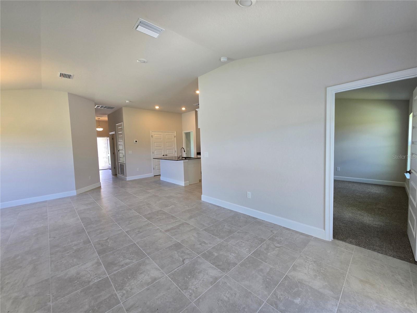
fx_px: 157
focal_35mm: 13
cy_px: 156
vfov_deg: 89.9
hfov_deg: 106.2
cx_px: 208
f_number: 2.2
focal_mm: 2.2
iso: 64
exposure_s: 1/60
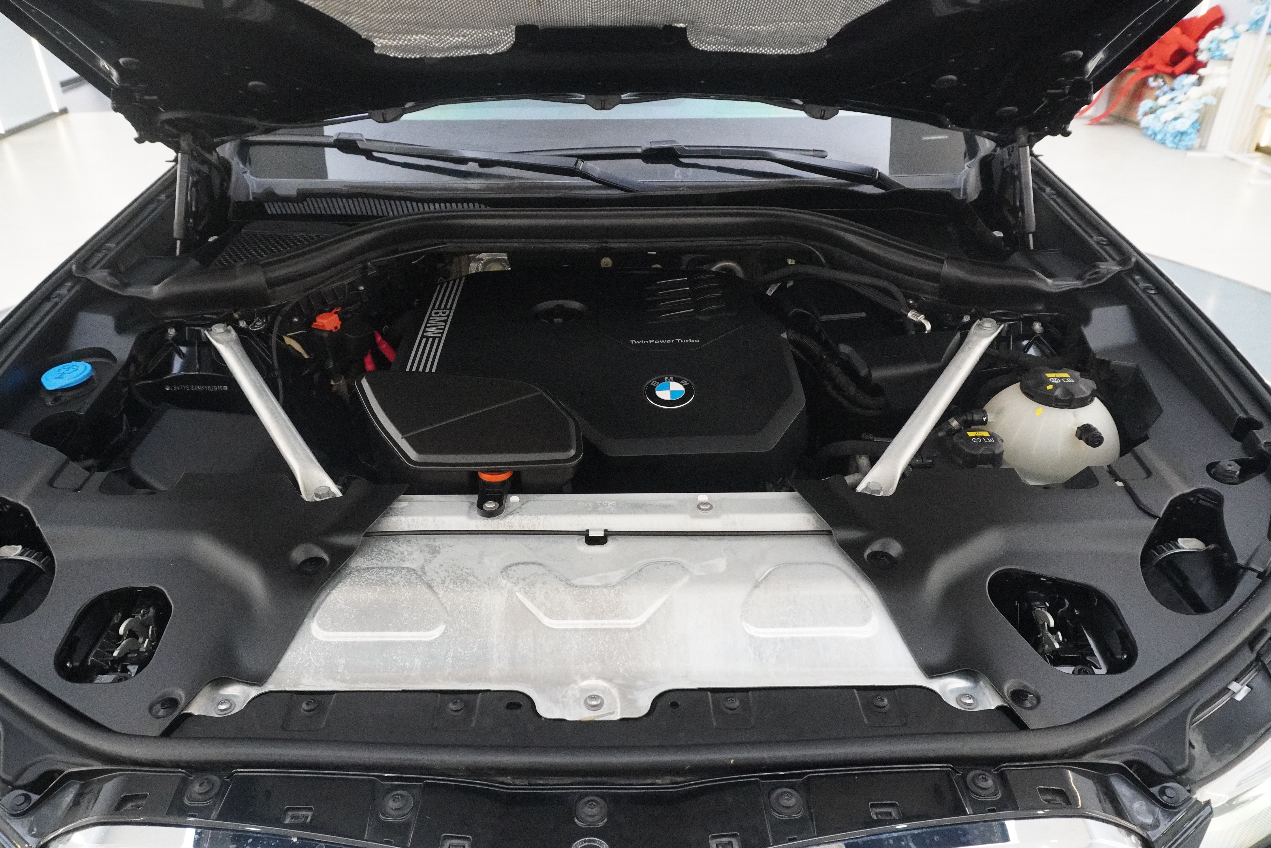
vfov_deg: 51.3
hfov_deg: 71.5
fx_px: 883
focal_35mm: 25
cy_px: 419
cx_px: 619
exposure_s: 1/80
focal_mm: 16
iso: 6400
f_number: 6.3
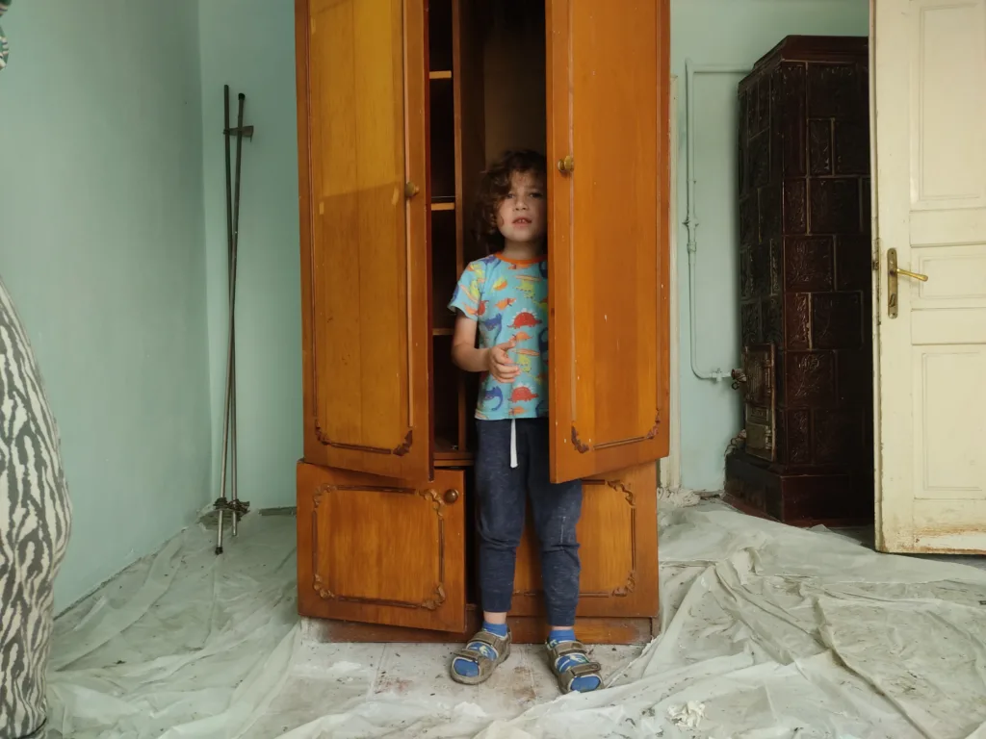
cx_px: 493
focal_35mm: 26
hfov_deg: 67.3
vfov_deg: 53.1
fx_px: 741
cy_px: 370
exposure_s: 1/60
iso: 125
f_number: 1.79
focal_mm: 4.74
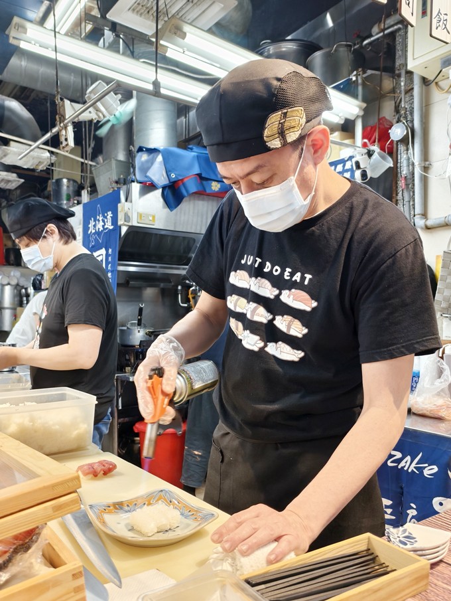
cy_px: 300
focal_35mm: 23
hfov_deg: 58.9
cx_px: 226
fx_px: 399
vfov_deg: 73.9
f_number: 1.57
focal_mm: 5.6
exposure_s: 1/120
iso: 128
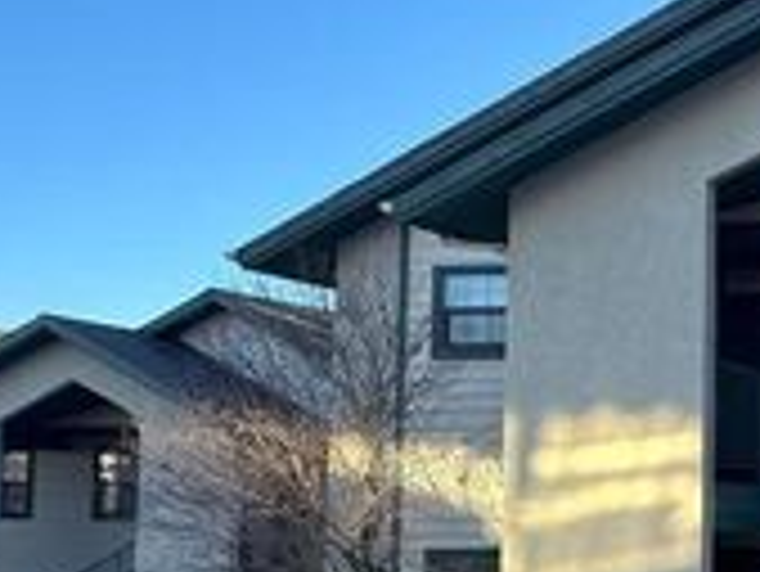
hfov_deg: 23.0
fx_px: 1560
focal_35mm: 71
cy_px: 430
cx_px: 1088
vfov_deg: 20.6
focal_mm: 6.86
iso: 80
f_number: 1.78
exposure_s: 1/1272
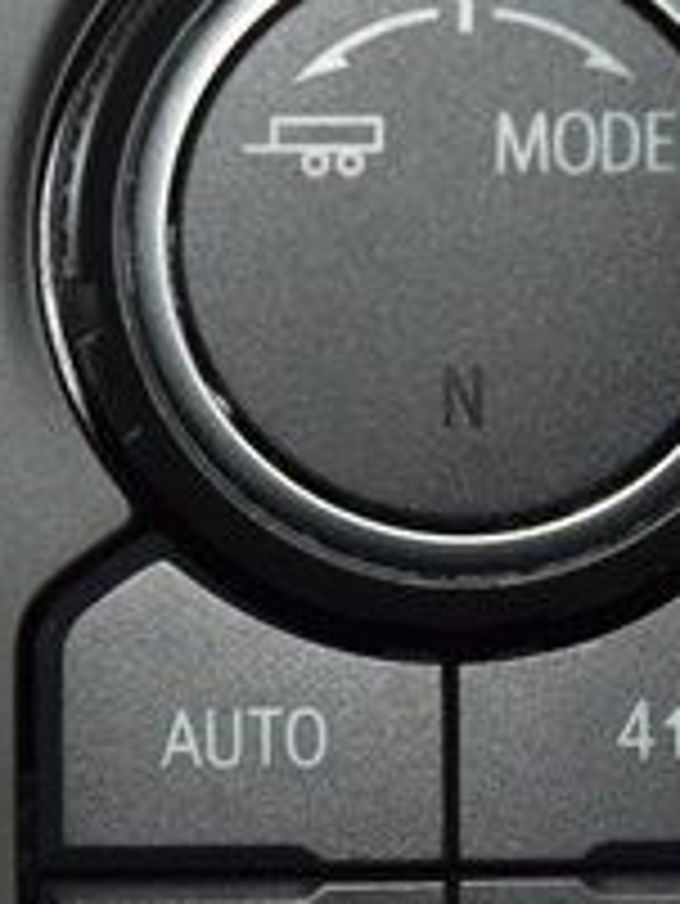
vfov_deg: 6.2
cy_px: 456
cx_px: 513
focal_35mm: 321
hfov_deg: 4.6
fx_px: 8399
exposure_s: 1/125
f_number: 8
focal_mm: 70
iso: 100
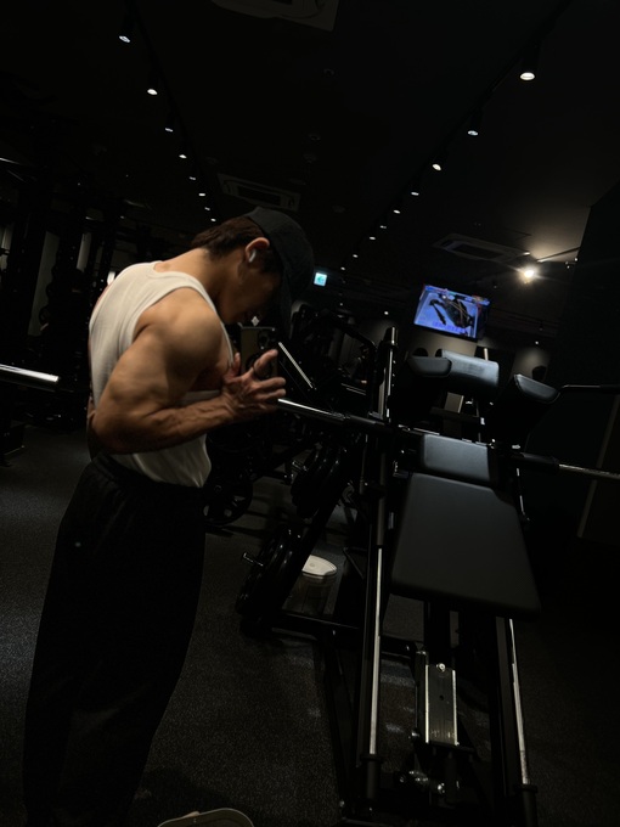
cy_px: 414
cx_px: 310
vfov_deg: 67.3
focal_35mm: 26
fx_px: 621
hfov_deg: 53.1
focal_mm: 5.7
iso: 64
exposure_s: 1/121
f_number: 1.5
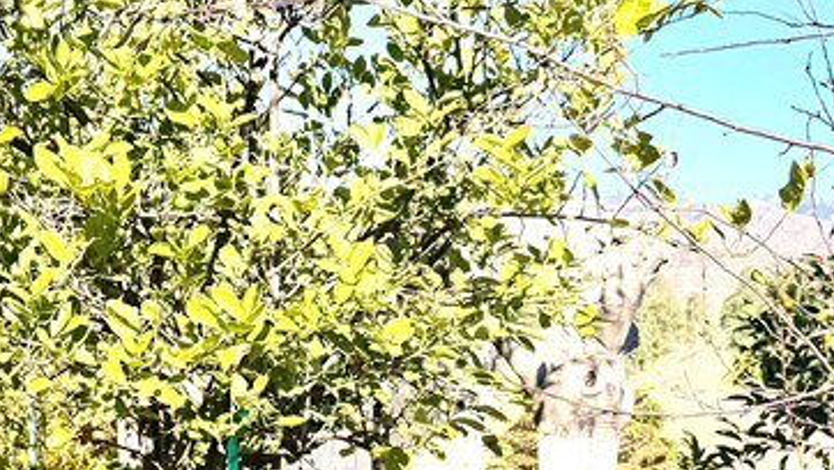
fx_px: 1637
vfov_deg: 16.3
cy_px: 329
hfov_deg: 26.7
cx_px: -37
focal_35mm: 74
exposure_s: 1/2703
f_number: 1.78
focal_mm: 6.76
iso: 80
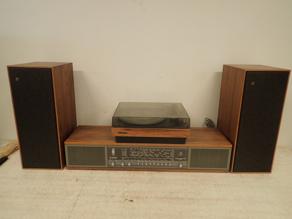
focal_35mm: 25
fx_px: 211
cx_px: 146
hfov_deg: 69.4
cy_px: 110
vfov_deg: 54.9
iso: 200
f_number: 2
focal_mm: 4.5
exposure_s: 1/30
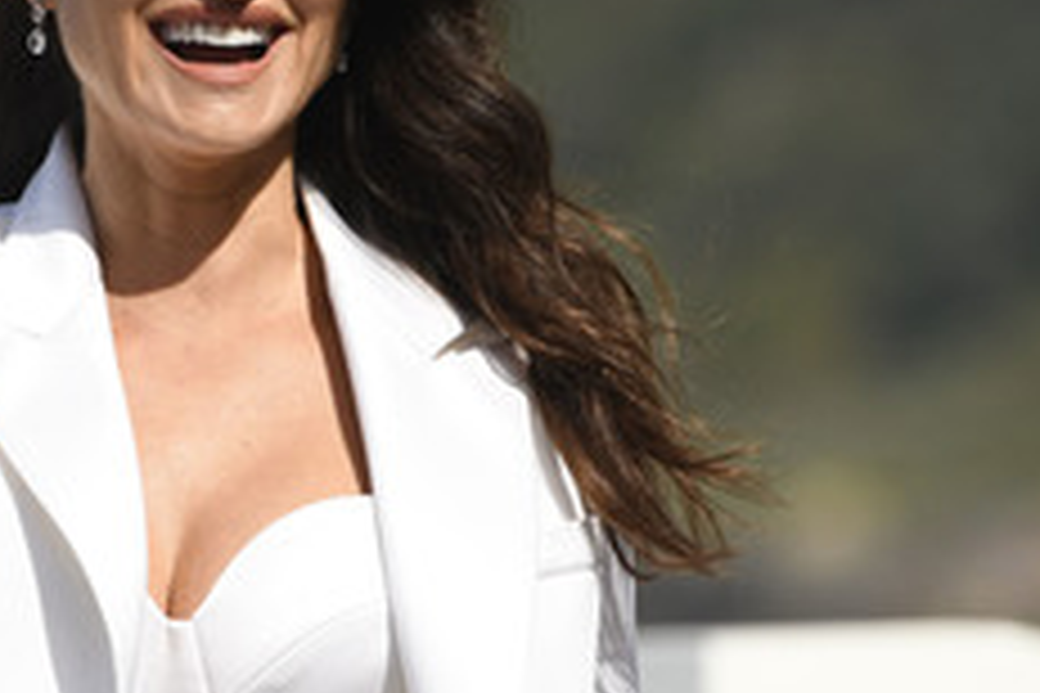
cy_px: 252
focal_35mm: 380
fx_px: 10977
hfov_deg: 5.4
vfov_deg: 3.6
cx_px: 443
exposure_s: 1/5000
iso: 320
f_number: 4.5
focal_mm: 195
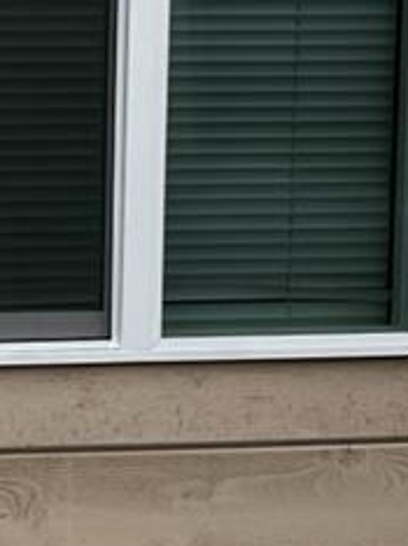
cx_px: -374
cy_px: 156
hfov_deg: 8.5
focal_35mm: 167
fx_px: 2629
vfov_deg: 11.8
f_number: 1.6
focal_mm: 5.1
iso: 50
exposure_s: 1/1175
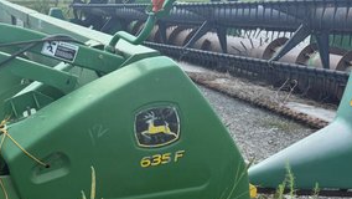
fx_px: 542
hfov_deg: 31.9
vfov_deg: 20.6
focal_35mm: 58
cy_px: 154
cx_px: -34
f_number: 1.78
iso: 100
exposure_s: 1/2801
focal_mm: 6.76
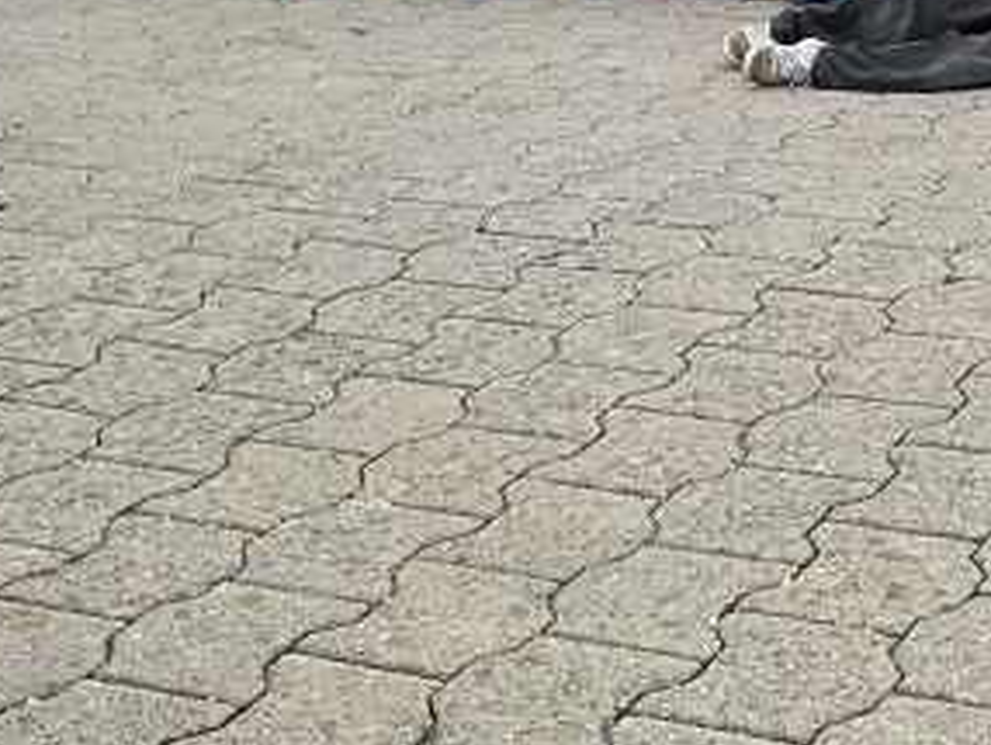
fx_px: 2321
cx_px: 1112
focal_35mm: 81
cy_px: -232
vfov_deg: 17.1
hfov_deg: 22.6
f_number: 1.8
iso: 16
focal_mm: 3
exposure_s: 1/249
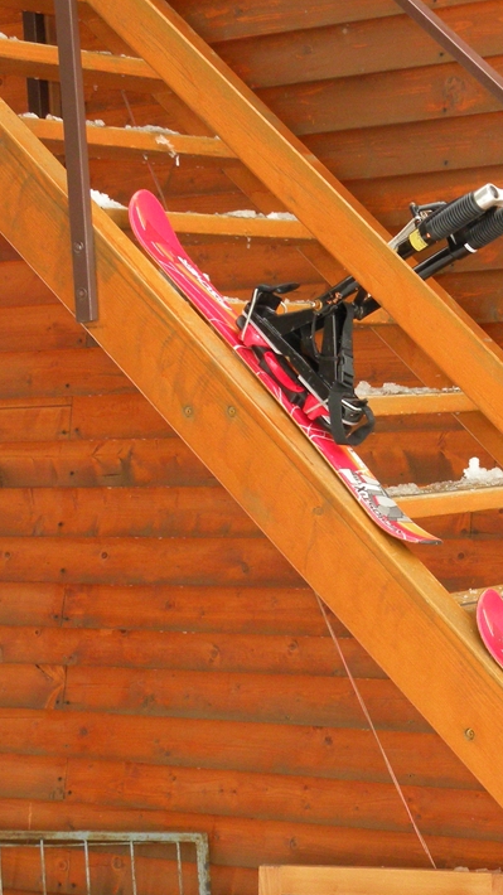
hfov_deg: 12.6
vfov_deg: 22.7
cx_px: 584
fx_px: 2230
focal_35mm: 94
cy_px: 458
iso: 200
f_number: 5
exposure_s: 1/161
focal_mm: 9.8
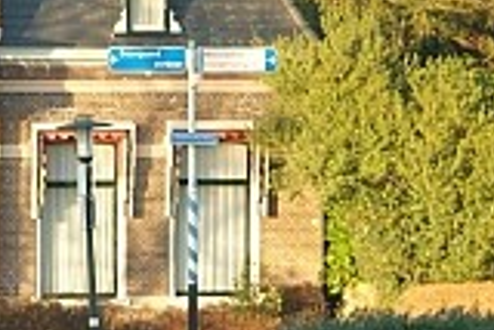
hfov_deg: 4.1
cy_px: 185
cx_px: 232
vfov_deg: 2.7
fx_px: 6936
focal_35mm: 505
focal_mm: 120
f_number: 13
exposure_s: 1/30
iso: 400
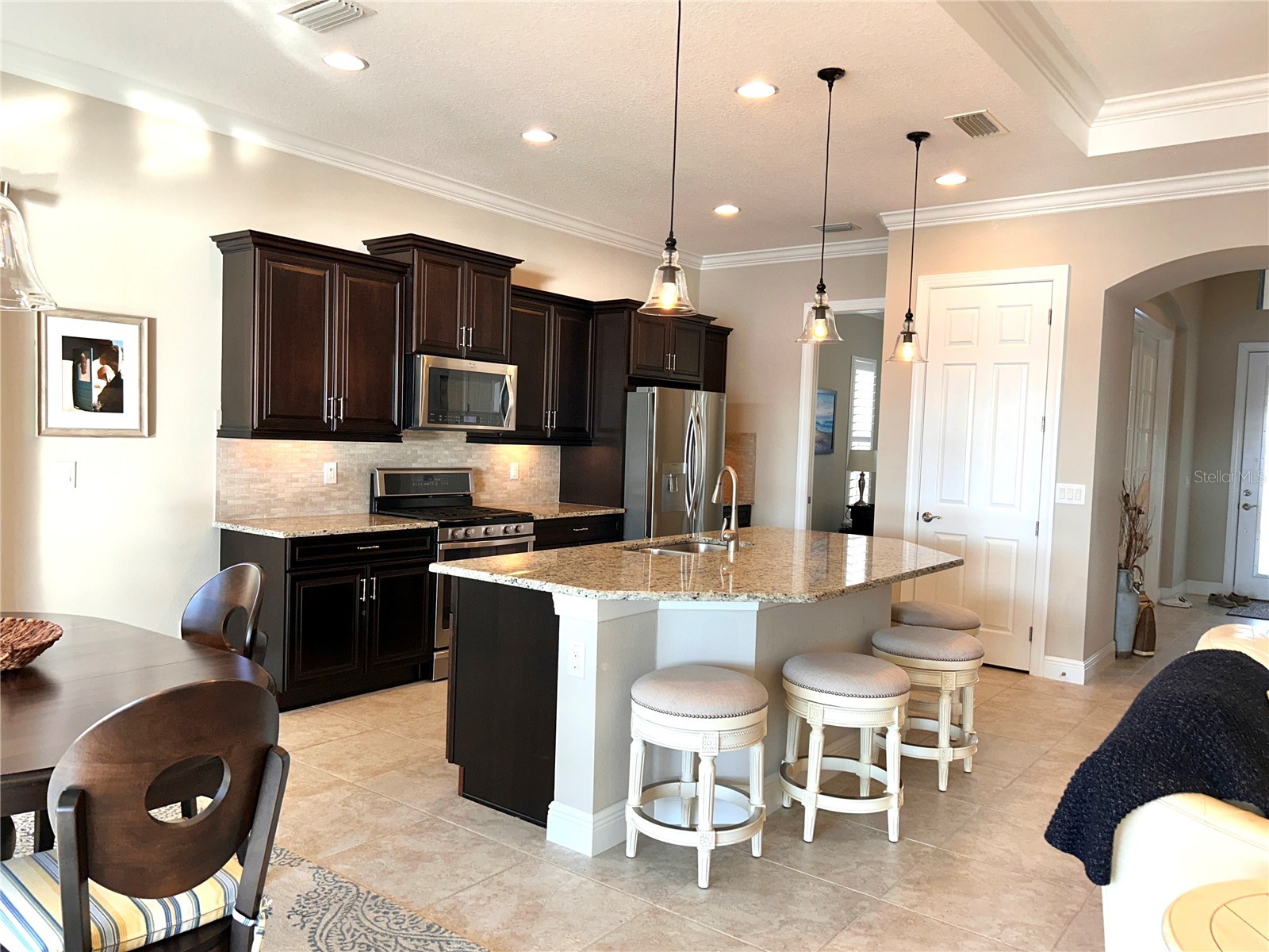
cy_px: 476
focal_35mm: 26
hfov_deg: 67.3
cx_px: 634
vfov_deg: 53.1
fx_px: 953
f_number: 1.5
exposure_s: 1/120
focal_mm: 5.7
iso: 50
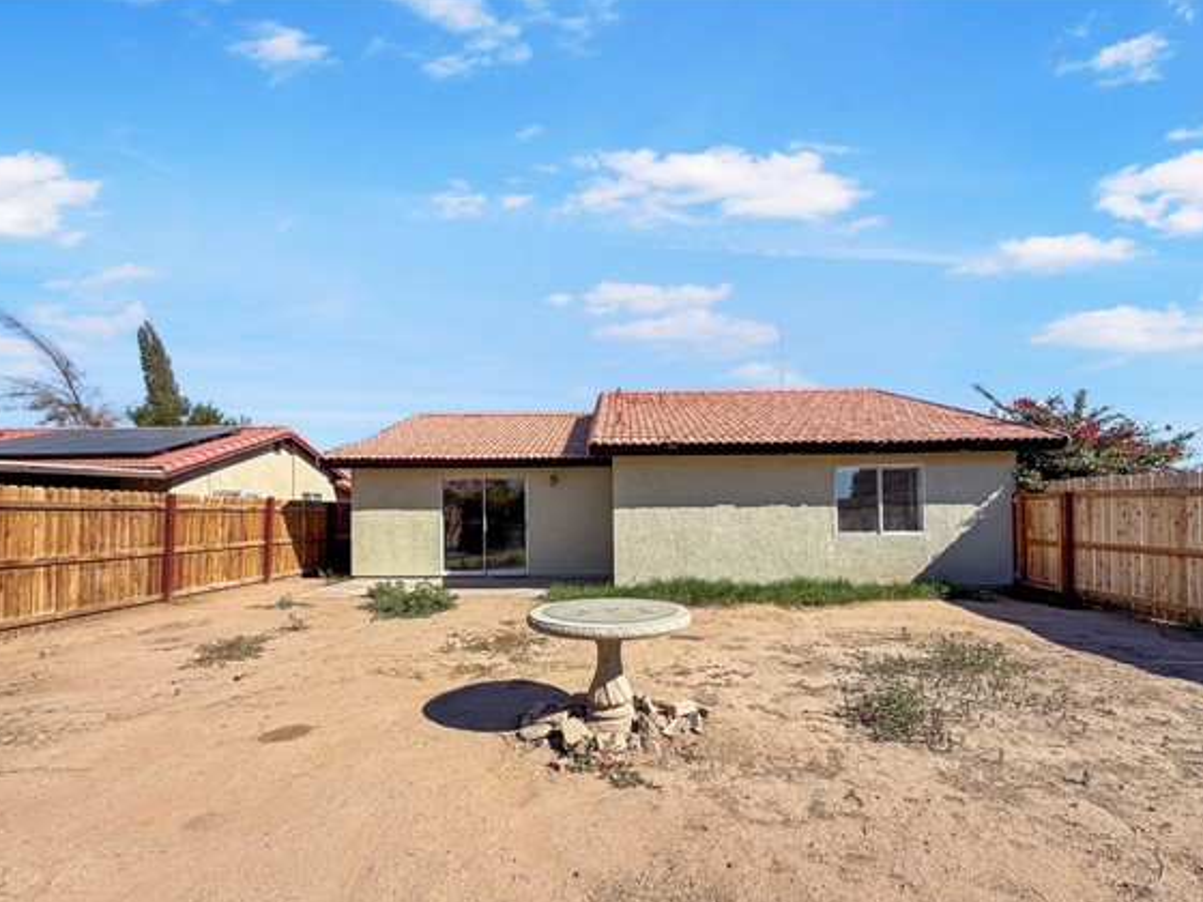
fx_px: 556
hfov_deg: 94.5
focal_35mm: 16
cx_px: 619
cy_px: 507
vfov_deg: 77.8
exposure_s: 1/1000
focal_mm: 2.22
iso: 20
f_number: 2.2
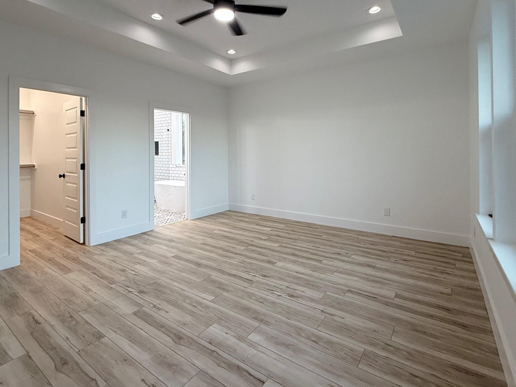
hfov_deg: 87.7
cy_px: 152
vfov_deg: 70.7
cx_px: 257
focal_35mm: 18
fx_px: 268
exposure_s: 1/120
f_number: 2.2
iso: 250
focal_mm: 2.22
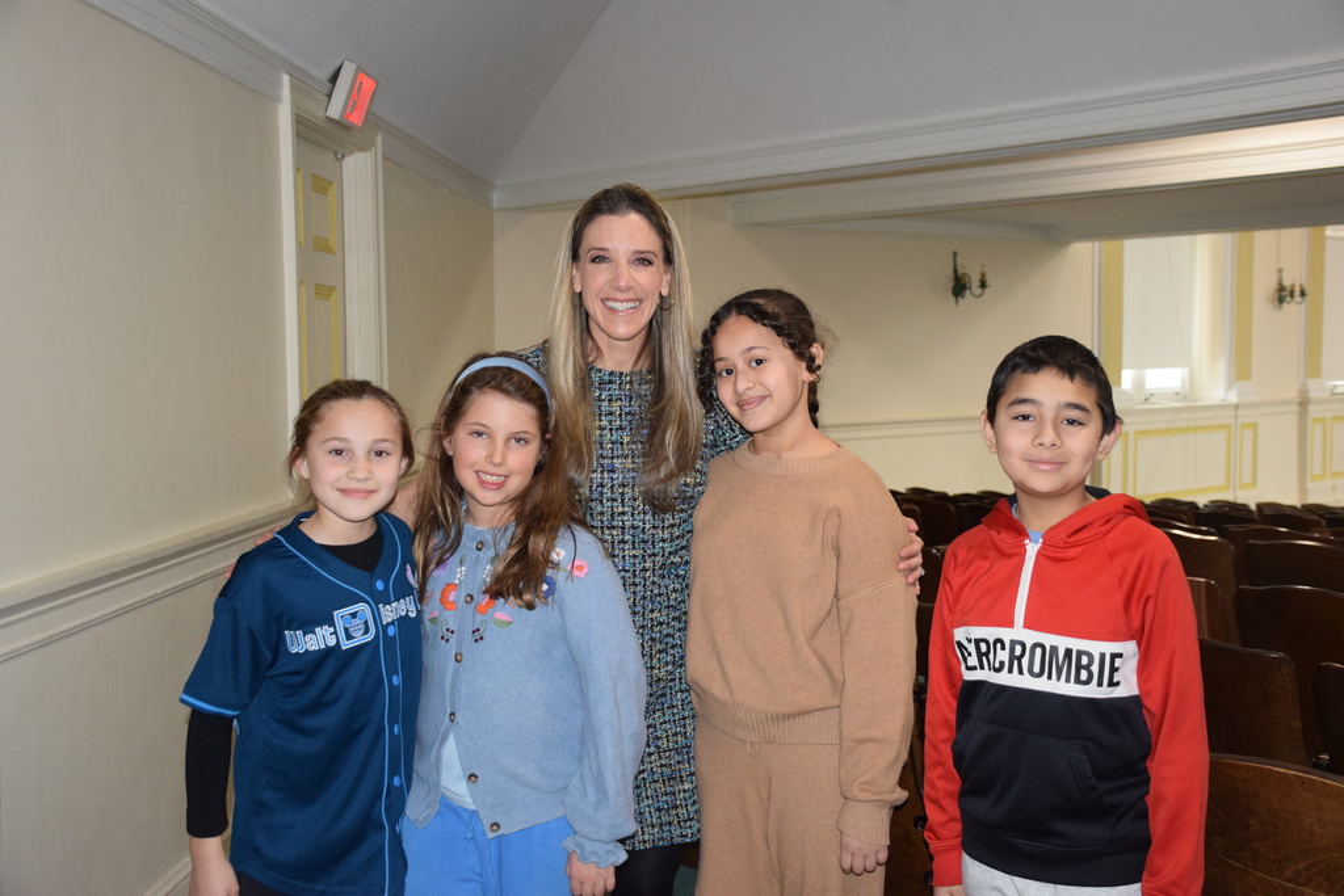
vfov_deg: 33.0
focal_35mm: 40
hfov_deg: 47.9
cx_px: 672
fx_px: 1512
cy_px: 448
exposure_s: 1/60
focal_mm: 27
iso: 1250
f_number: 4
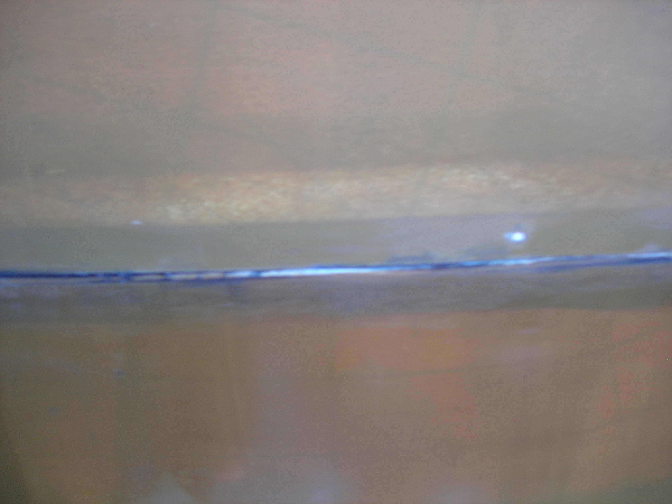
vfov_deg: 37.7
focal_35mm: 38
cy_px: 252
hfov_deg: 49.0
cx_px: 336
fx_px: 738
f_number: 2.8
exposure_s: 1/3.6
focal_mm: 7.8
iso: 90
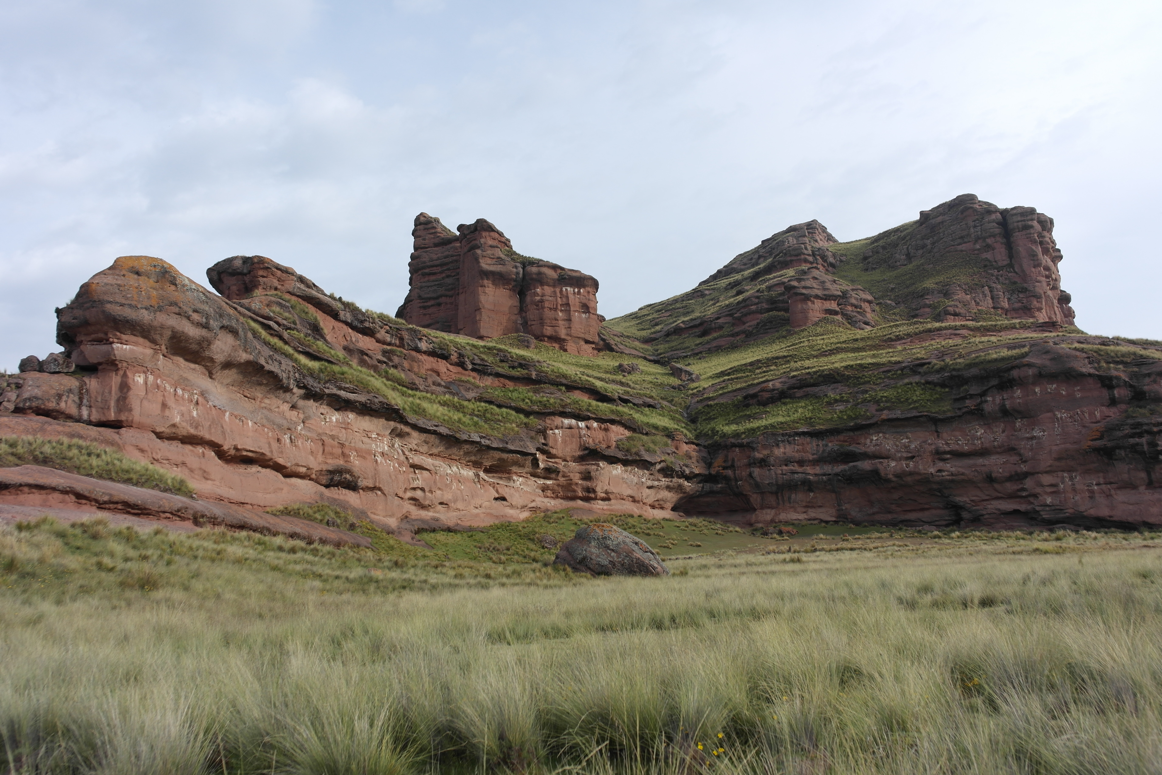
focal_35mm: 30
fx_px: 968
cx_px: 581
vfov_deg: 43.6
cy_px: 388
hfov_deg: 61.9
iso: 100
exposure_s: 1/250
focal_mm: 20
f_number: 5.6
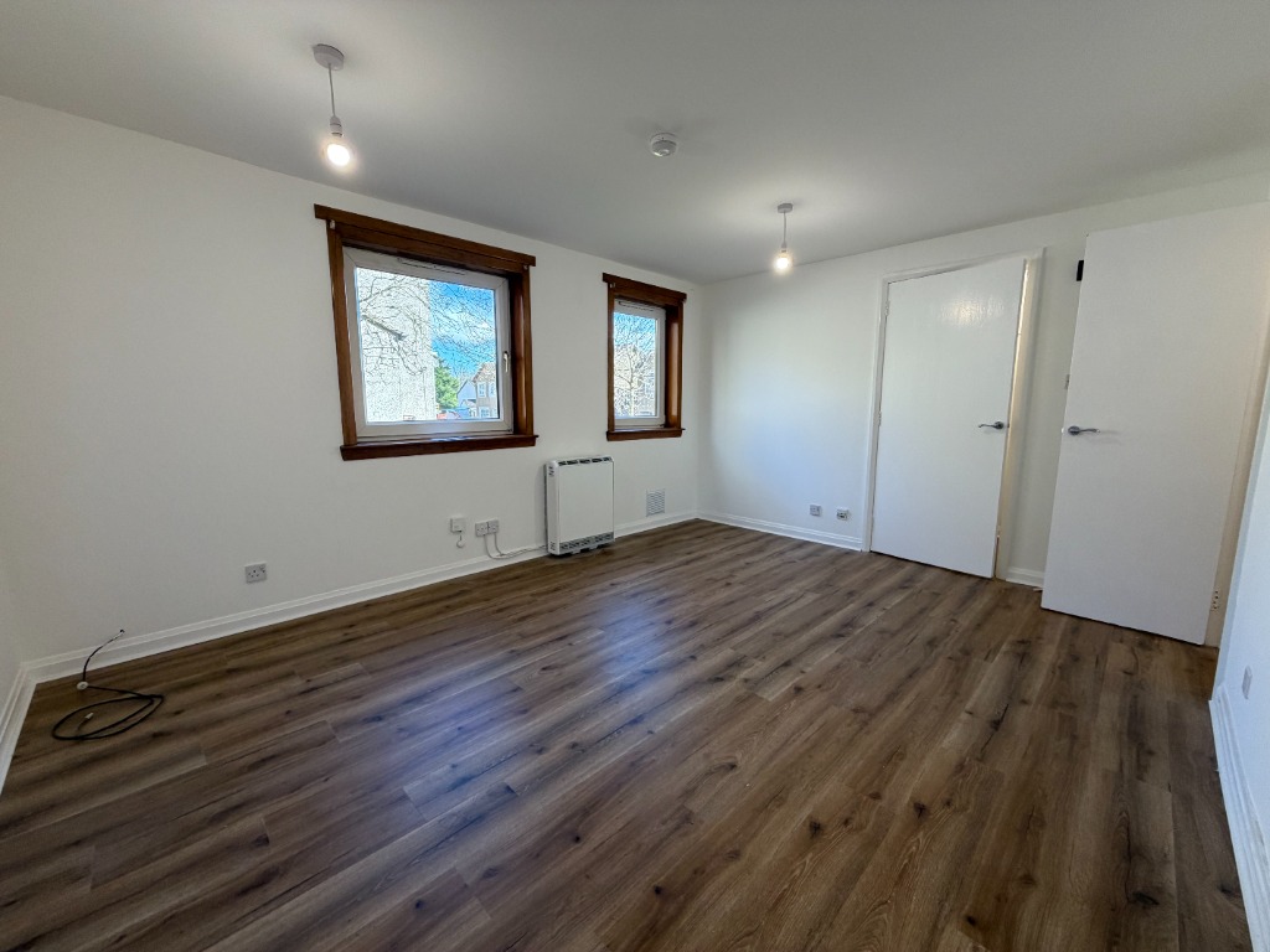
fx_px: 514
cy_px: 476
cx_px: 635
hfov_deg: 102.1
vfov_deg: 85.7
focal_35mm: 14
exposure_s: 1/100
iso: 125
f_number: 2.2
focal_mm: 2.22
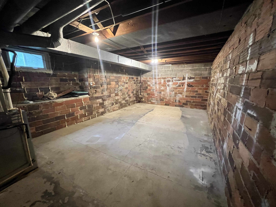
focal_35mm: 13
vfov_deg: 89.9
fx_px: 104
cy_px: 104
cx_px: 138
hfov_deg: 106.2
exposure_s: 1/40
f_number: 1.8
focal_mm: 1.57
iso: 800
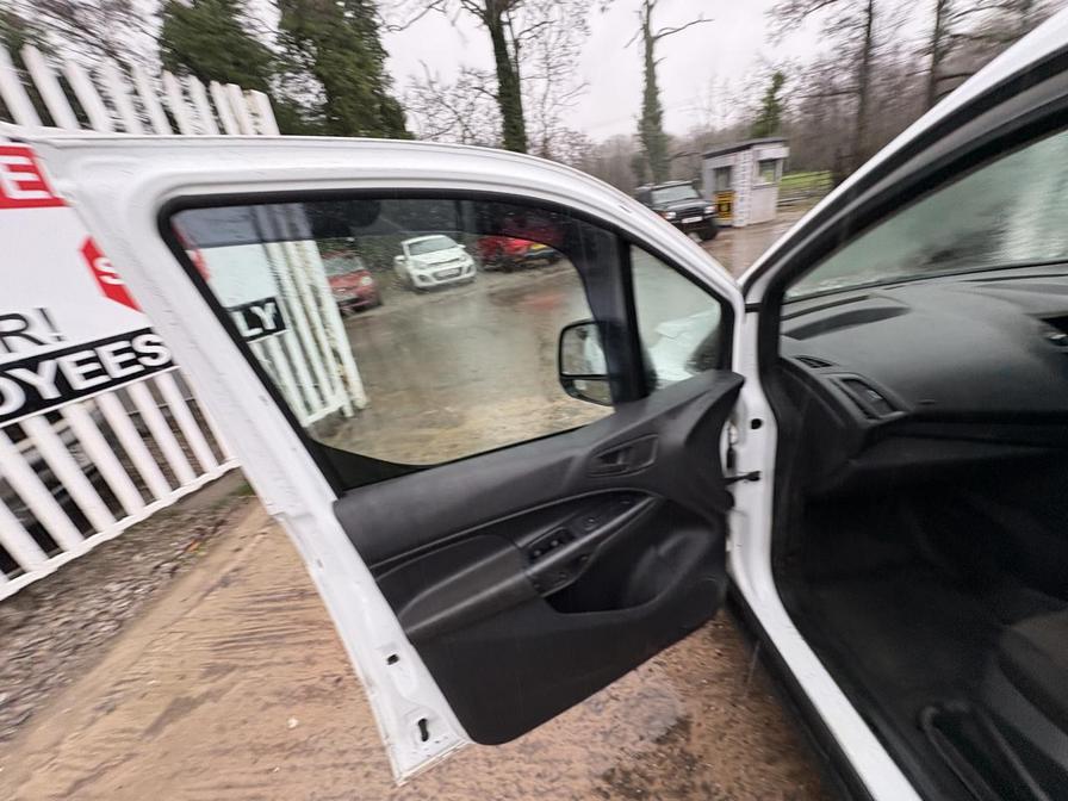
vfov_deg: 85.7
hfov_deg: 102.1
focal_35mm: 14
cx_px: 534
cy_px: 400
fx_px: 432
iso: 250
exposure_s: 1/60
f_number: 2.2
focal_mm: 2.22
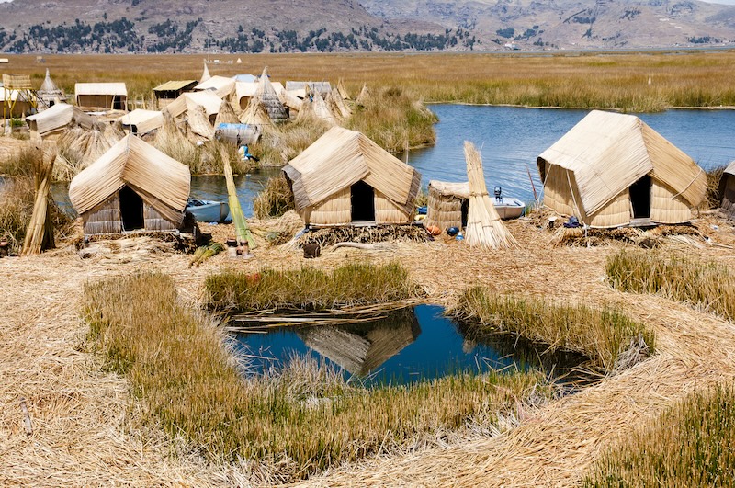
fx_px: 1070
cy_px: 244
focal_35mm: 52
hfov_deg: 37.9
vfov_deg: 25.7
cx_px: 368
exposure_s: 1/400
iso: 200
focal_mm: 35
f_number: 10
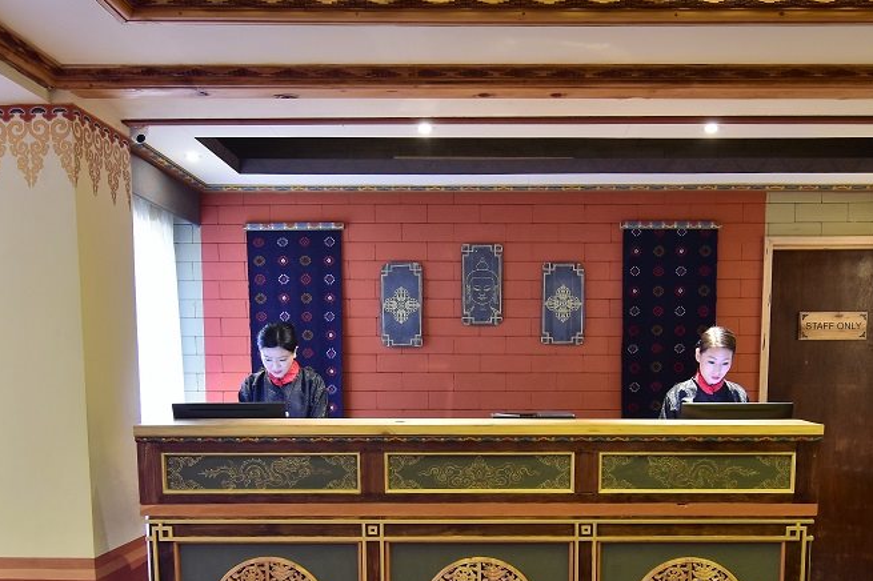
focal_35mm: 33
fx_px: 800
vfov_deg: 38.4
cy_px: 468
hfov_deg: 57.1
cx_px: 493
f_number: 5
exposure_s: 1/3
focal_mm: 12
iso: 400
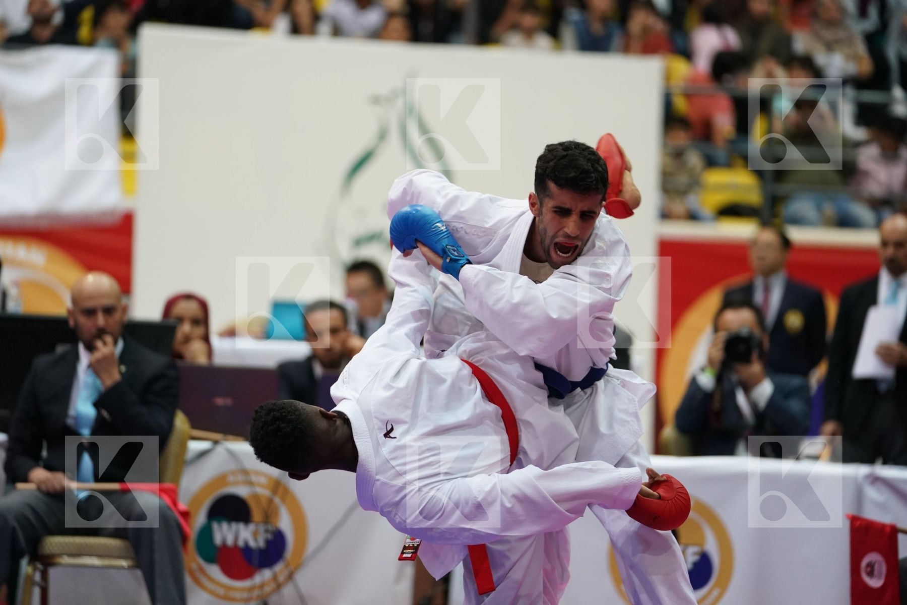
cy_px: 302
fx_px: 4207
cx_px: 454
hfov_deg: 12.3
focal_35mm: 167
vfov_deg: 8.2
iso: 2500
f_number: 2.8
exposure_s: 1/1000
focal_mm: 167
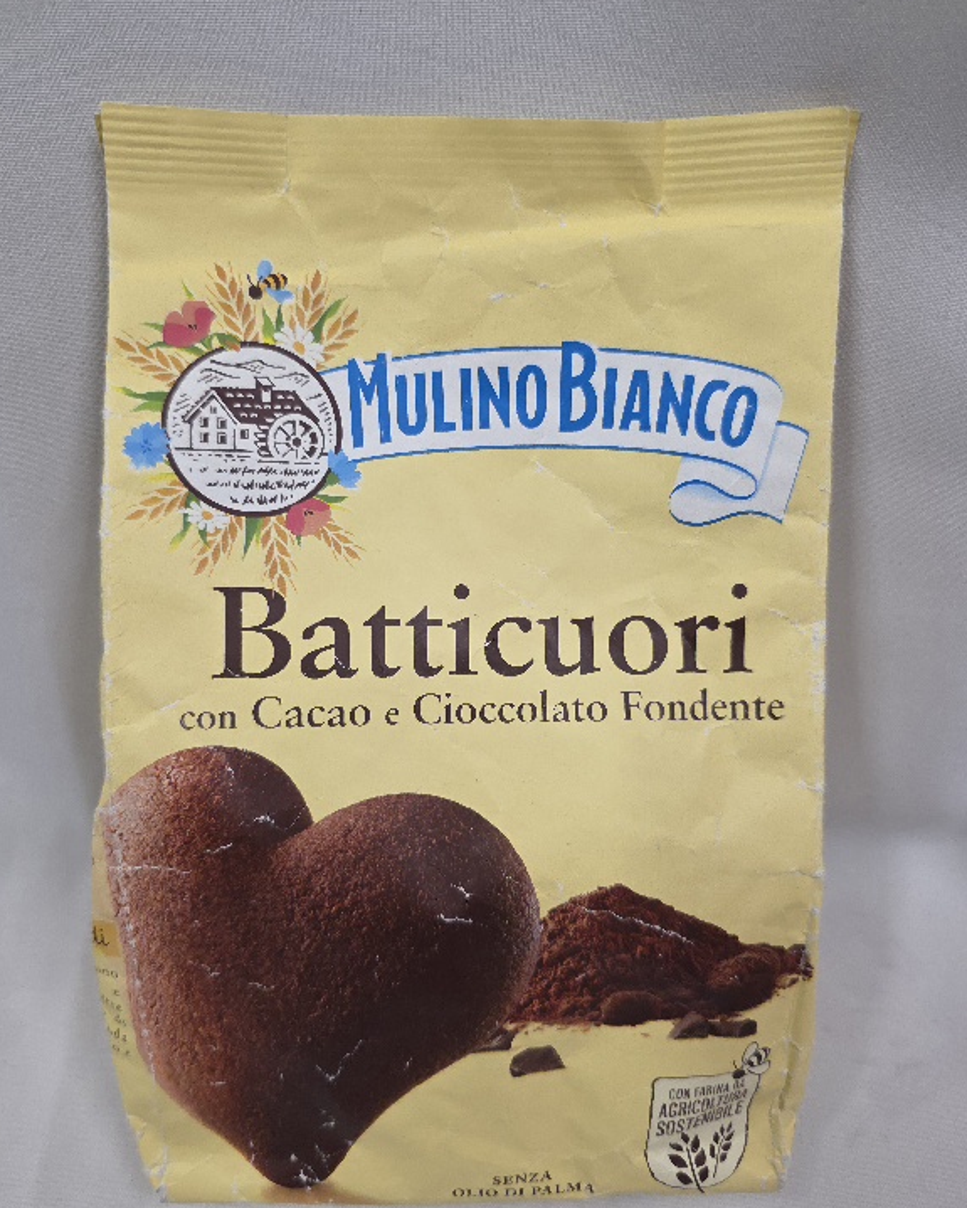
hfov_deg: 56.8
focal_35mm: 25
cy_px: 607
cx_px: 466
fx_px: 894
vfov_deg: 68.1
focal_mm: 6.3
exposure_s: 1/101
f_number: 1.7
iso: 320
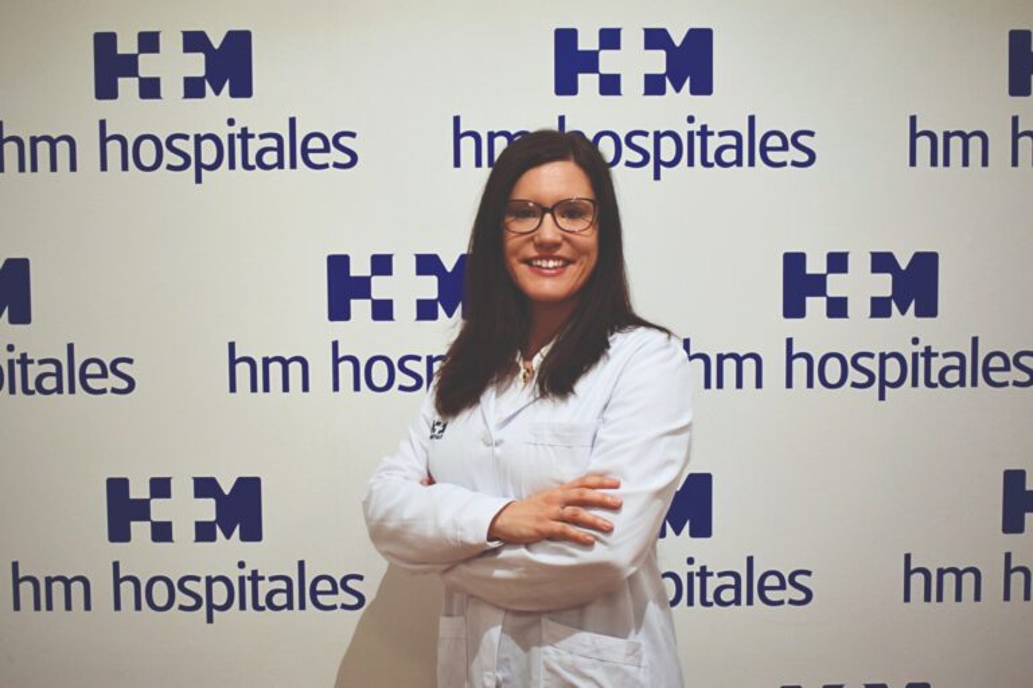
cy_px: 344
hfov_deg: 49.6
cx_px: 516
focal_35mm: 39
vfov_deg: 34.2
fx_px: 1119
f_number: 4
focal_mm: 26
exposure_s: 1/60
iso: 640
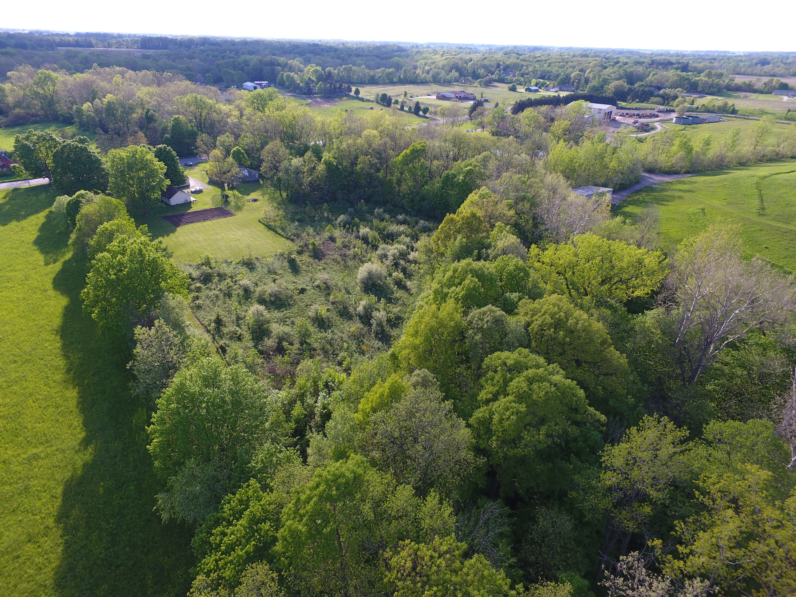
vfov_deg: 66.0
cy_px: 298
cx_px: 398
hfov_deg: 81.7
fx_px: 460
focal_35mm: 20
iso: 100
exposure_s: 1/284
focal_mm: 3.61
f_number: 2.8
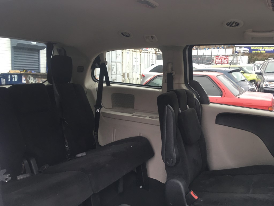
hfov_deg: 61.7
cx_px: 137
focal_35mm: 29
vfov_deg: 48.2
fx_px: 230
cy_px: 103
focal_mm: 4.15
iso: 64
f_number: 2.2
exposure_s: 1/30
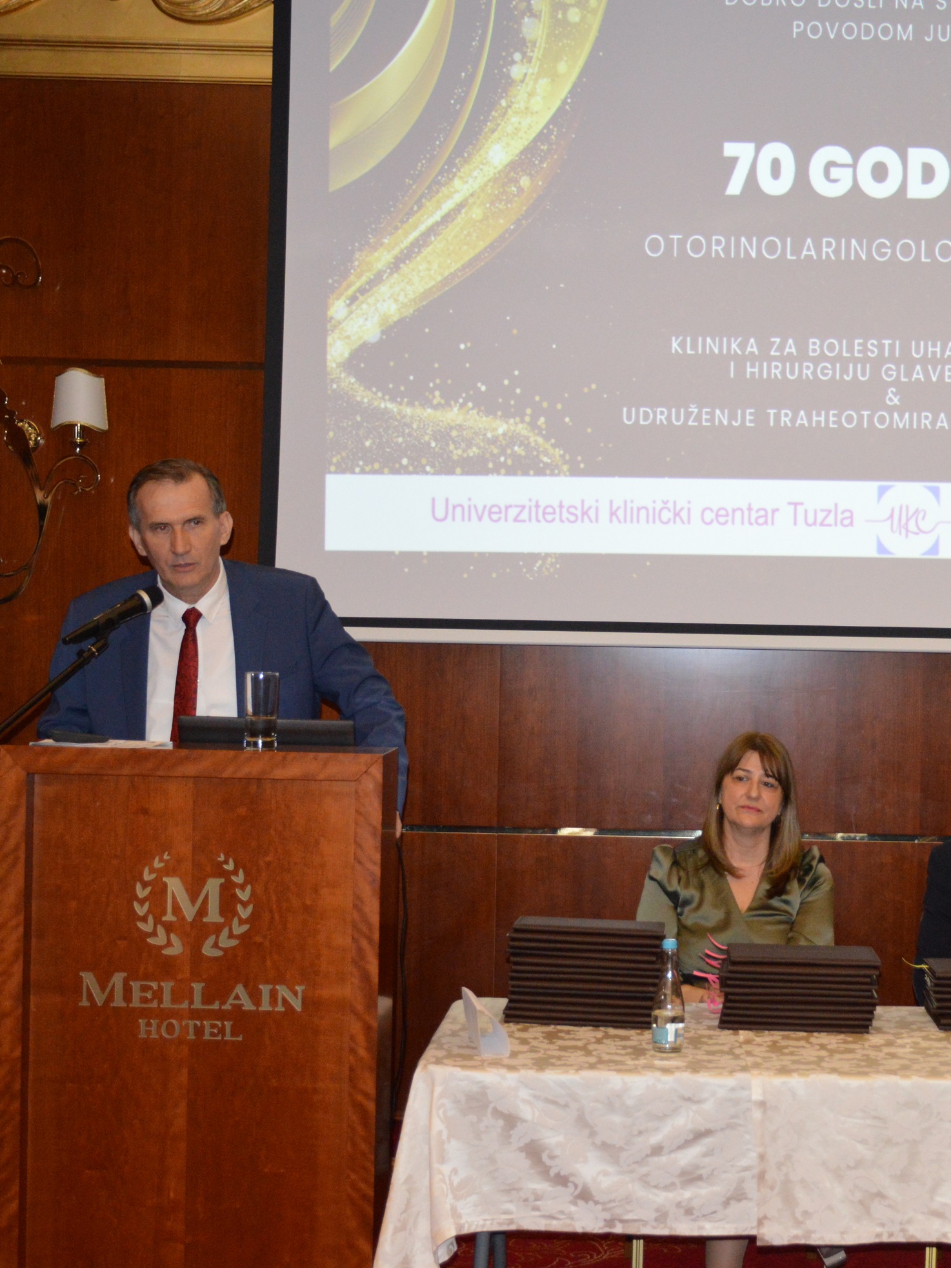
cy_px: 635
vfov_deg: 29.4
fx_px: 2417
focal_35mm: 66
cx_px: 797
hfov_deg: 21.9
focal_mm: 30
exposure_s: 1/60
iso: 1600
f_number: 4
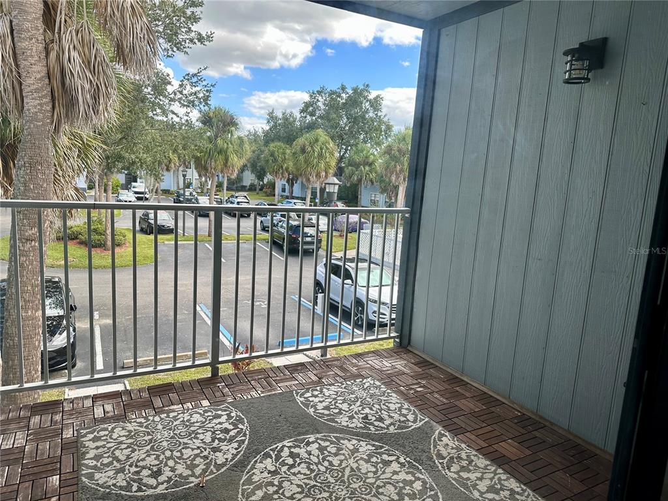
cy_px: 250
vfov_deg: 56.8
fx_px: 463
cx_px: 334
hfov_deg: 71.6
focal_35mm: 24
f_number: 1.78
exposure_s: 1/549
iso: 80
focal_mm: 6.86
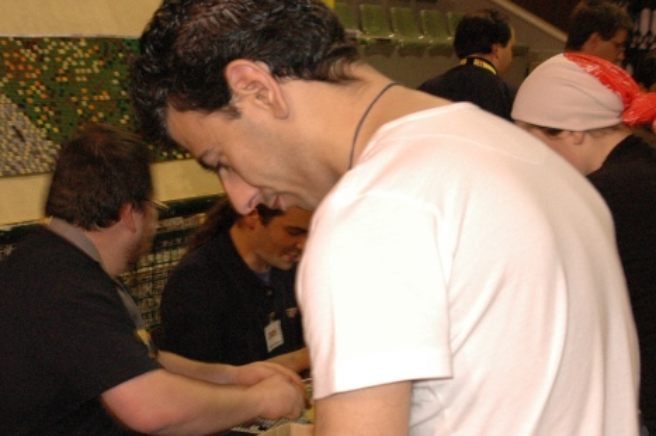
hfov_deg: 25.0
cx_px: 77
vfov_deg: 17.1
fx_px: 1438
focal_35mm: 79
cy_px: 335
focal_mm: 24
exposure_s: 1/20
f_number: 6.3
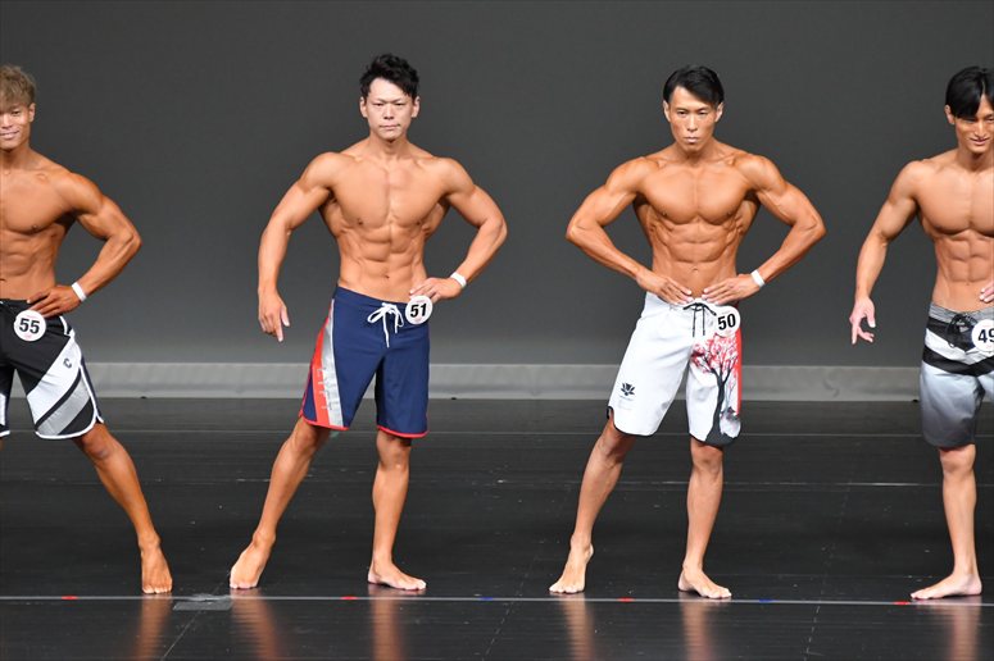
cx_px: 497
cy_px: 330
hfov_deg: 6.5
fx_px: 8693
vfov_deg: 4.4
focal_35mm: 315
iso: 4000
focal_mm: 210
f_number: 5.6
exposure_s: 1/400
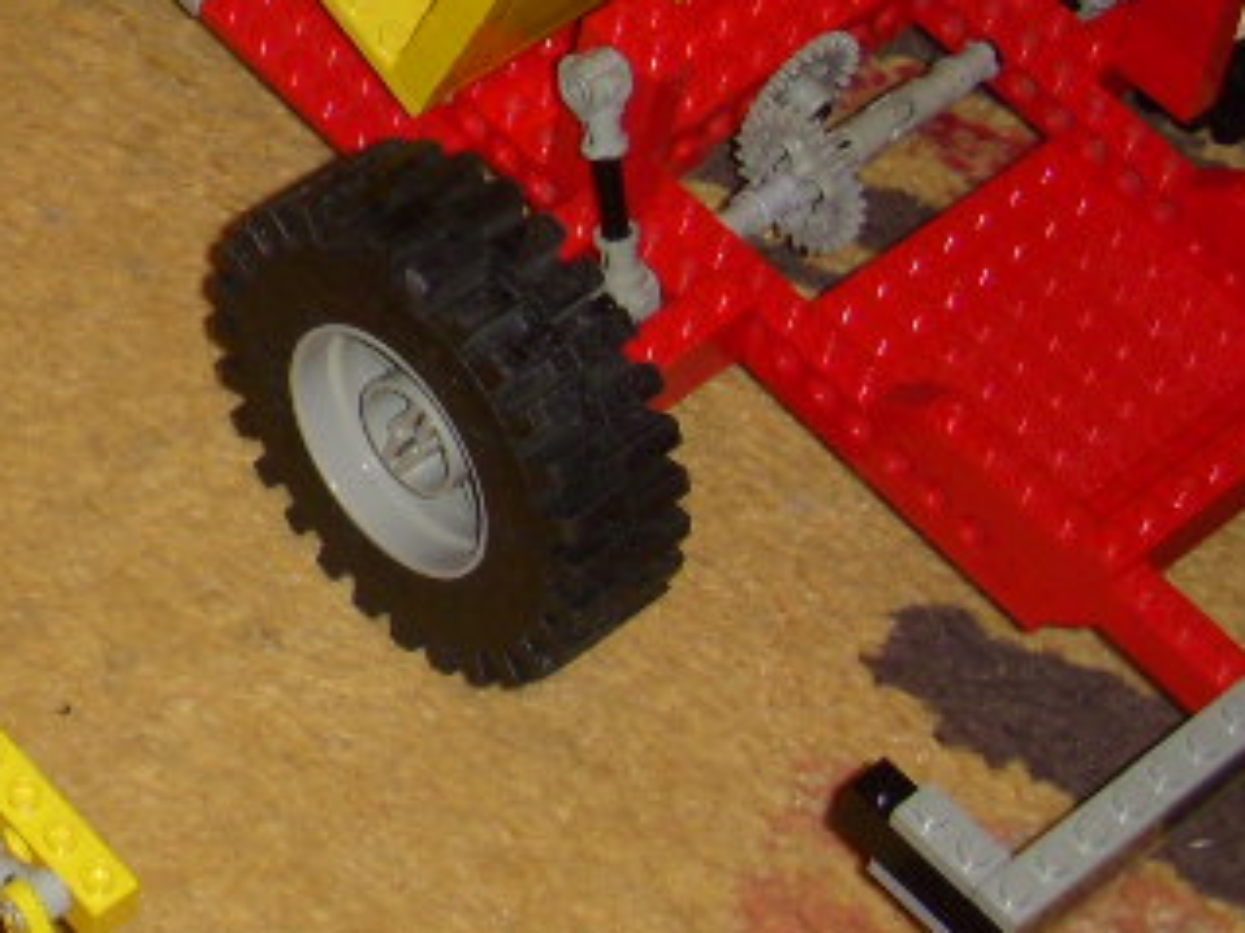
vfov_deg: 12.0
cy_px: 20
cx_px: -172
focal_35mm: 122
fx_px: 4386
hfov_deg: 15.7
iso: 100
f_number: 3.3
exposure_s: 1/30
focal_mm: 6.3
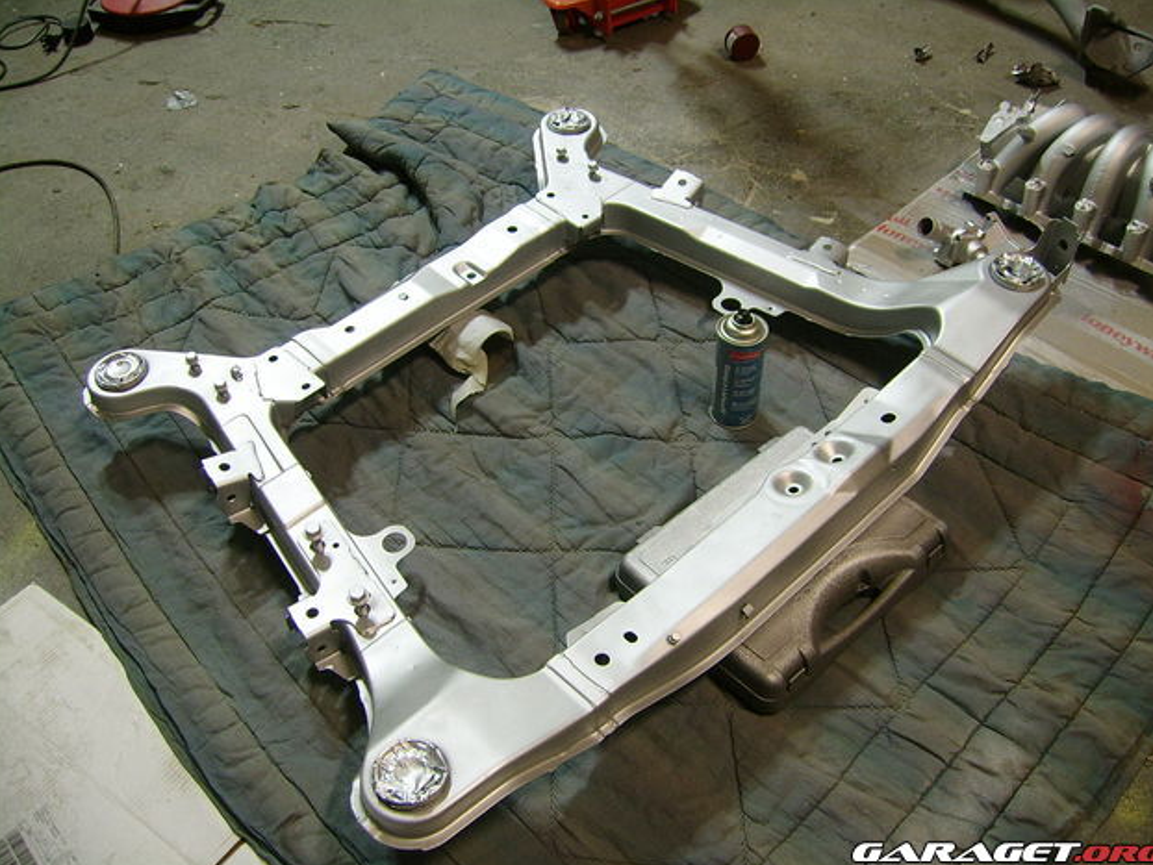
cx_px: 576
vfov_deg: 39.7
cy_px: 426
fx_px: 1200
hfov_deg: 51.3
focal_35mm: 36
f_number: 2.8
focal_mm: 5.95
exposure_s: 1/3
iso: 100
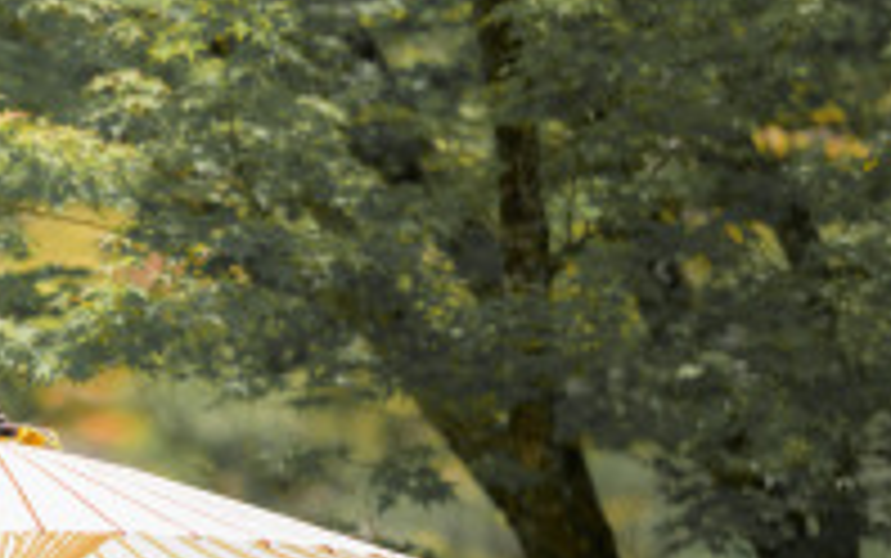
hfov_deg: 5.9
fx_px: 8479
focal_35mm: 349
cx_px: -549
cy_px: 756
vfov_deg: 3.8
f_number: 2
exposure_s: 1/2000
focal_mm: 85
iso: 100
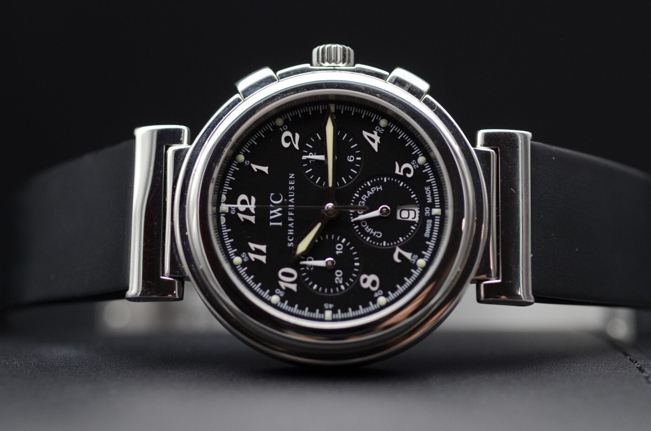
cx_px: 326
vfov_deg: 15.1
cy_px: 216
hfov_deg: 22.7
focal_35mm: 90
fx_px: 1624
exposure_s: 1/400
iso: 800
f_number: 3.5
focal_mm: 60
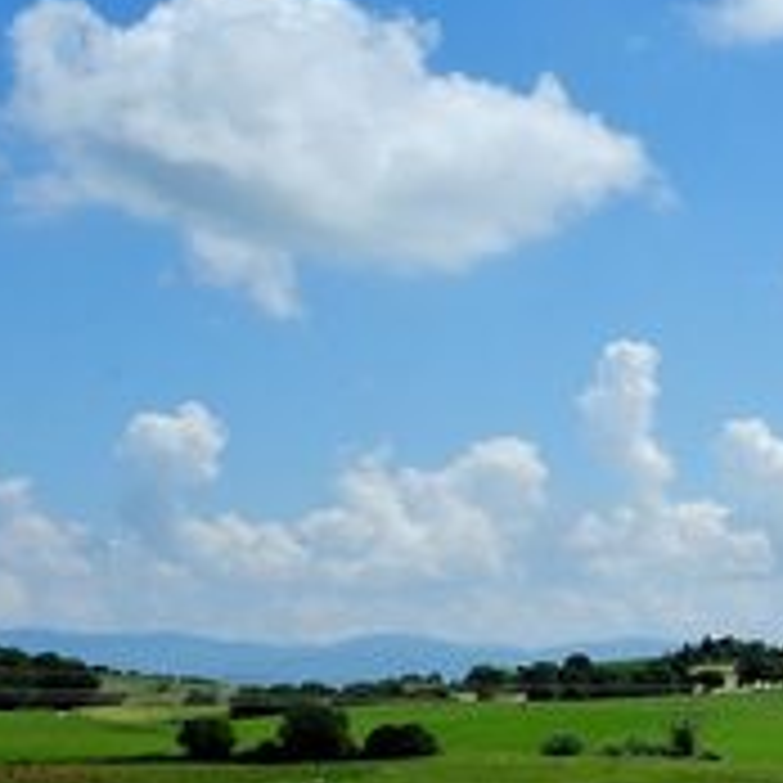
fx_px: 2022
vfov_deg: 21.7
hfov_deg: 18.5
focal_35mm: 79
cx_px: 1292
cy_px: 612
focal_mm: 18
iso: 1000
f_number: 20
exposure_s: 1/500
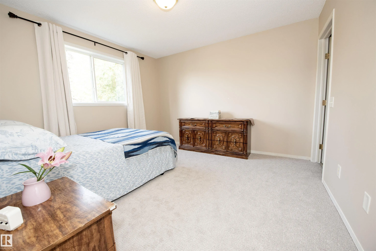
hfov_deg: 104.2
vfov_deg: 81.2
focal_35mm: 14
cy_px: 126
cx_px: 188
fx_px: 146
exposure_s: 1/125
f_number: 5.6
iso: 800
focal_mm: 14
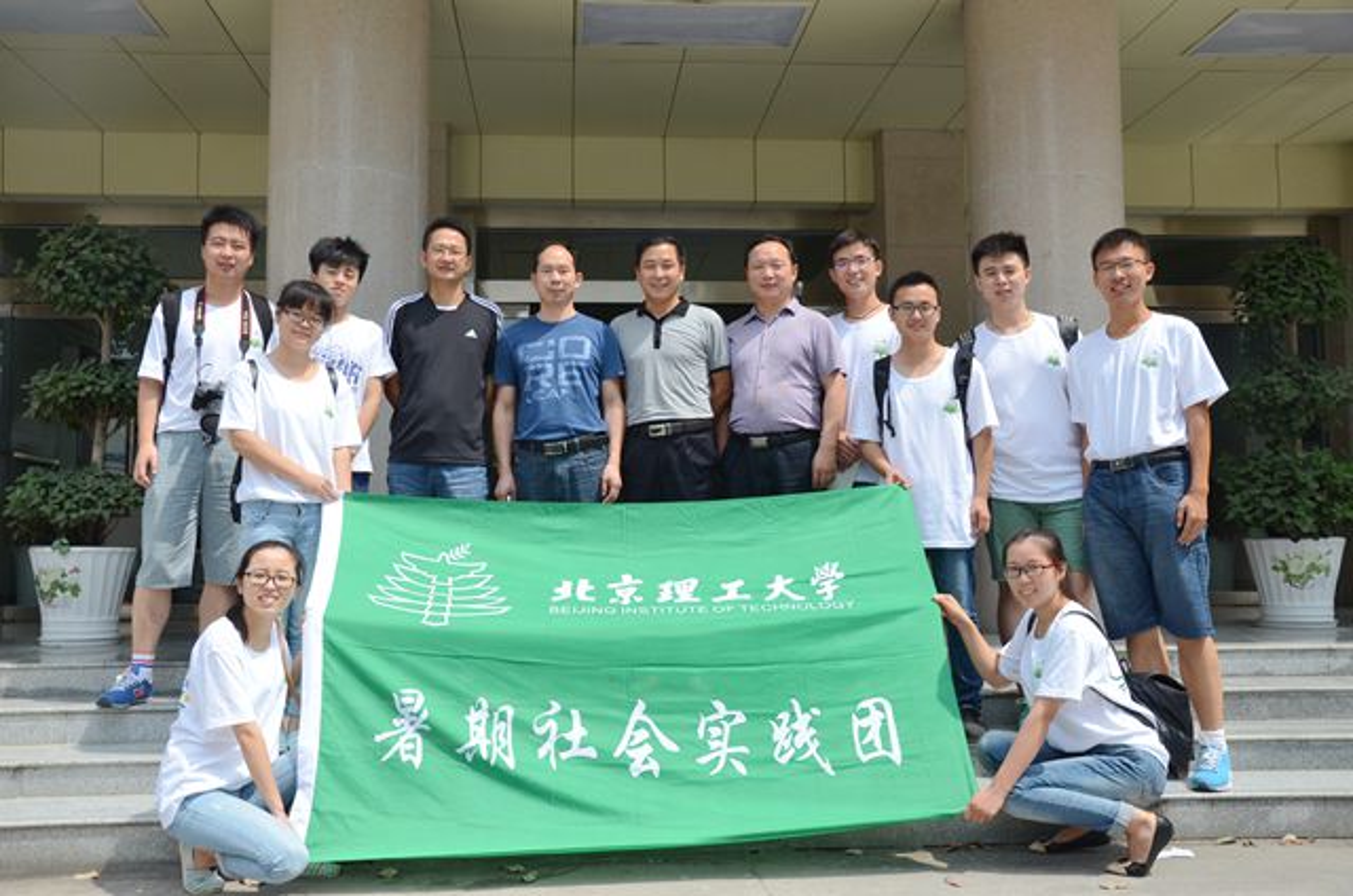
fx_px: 1238
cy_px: 448
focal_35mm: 33
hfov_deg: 57.3
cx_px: 676
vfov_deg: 39.8
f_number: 5
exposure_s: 1/1250
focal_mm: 22
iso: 800
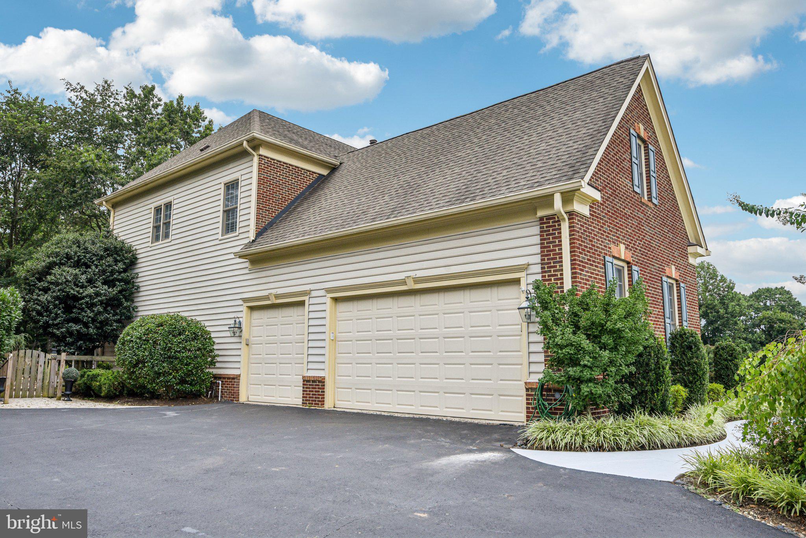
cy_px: 269
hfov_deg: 69.4
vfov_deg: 49.6
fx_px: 582
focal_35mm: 26
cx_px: 403
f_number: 8
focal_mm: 26
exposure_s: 1/800
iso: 400
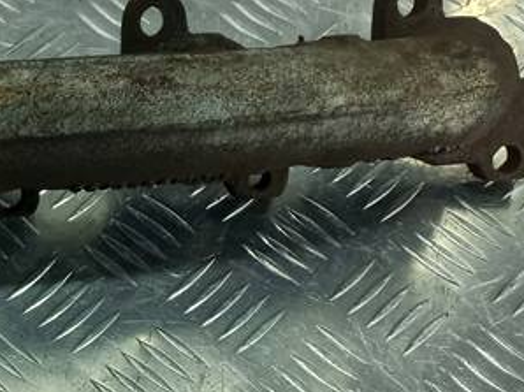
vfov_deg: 16.8
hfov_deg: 21.7
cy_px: 392
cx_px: -33
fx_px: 1301
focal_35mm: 86
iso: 32
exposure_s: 1/50
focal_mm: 4.6
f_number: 1.8
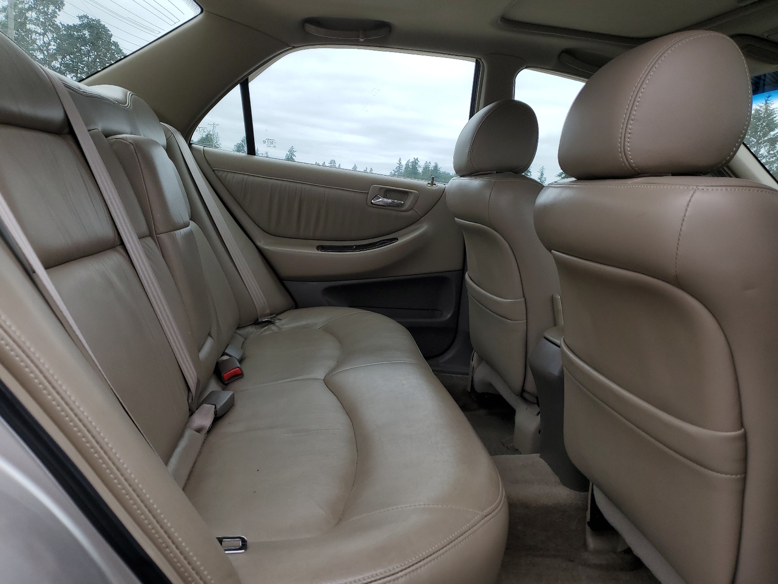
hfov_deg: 67.3
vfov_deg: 53.1
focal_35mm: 26
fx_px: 584
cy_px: 292
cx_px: 389
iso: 50
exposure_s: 1/1111
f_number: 1.5
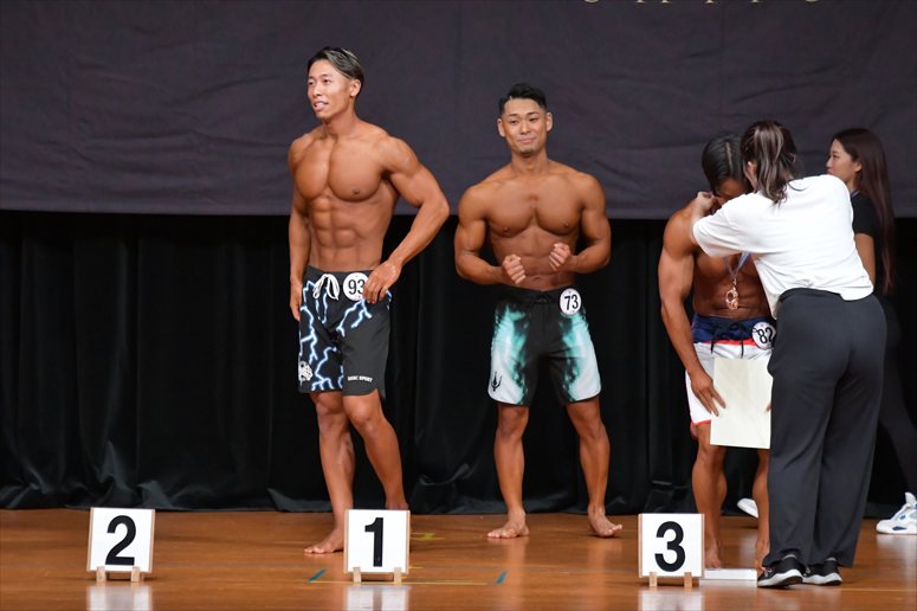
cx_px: 458
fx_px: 7256
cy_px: 306
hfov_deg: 7.2
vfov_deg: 4.8
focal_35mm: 285
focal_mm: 190
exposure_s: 1/400
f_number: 5.6
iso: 5000
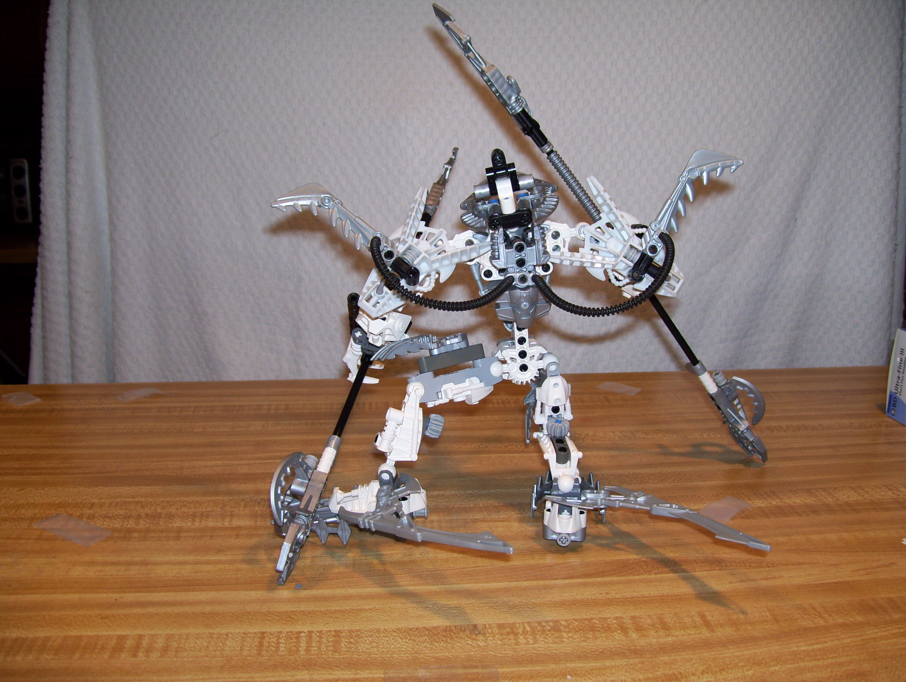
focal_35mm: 36
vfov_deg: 39.7
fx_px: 943
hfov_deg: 51.3
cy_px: 341
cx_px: 453
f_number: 2.7
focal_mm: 6
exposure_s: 1/60
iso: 80
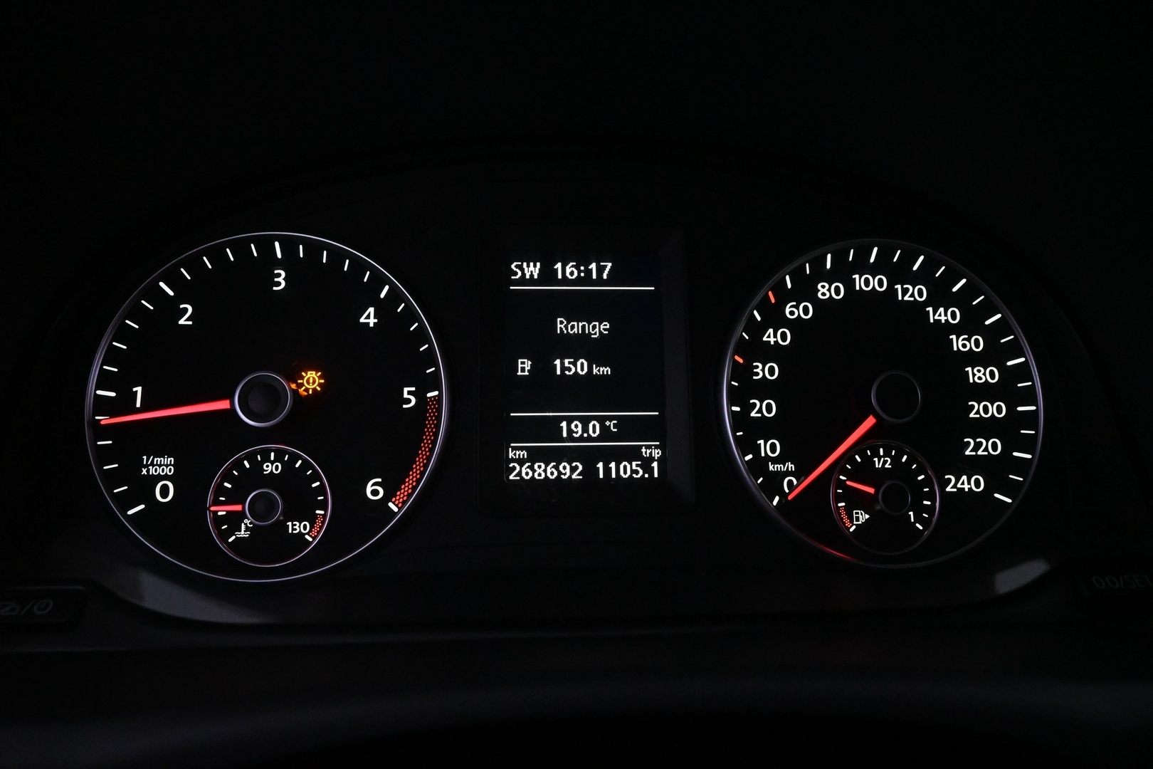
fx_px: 865
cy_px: 384
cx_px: 576
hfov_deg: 67.4
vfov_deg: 47.9
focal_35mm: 27
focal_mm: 18
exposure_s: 1/80
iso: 5000
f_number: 6.3
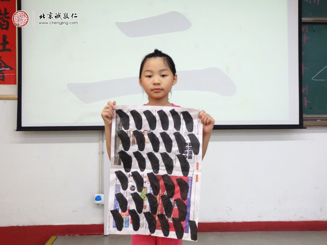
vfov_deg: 38.6
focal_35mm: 37
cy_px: 122
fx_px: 349
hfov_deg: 50.2
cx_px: 164
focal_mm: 6.6
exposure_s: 1/60
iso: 400
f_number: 3.6
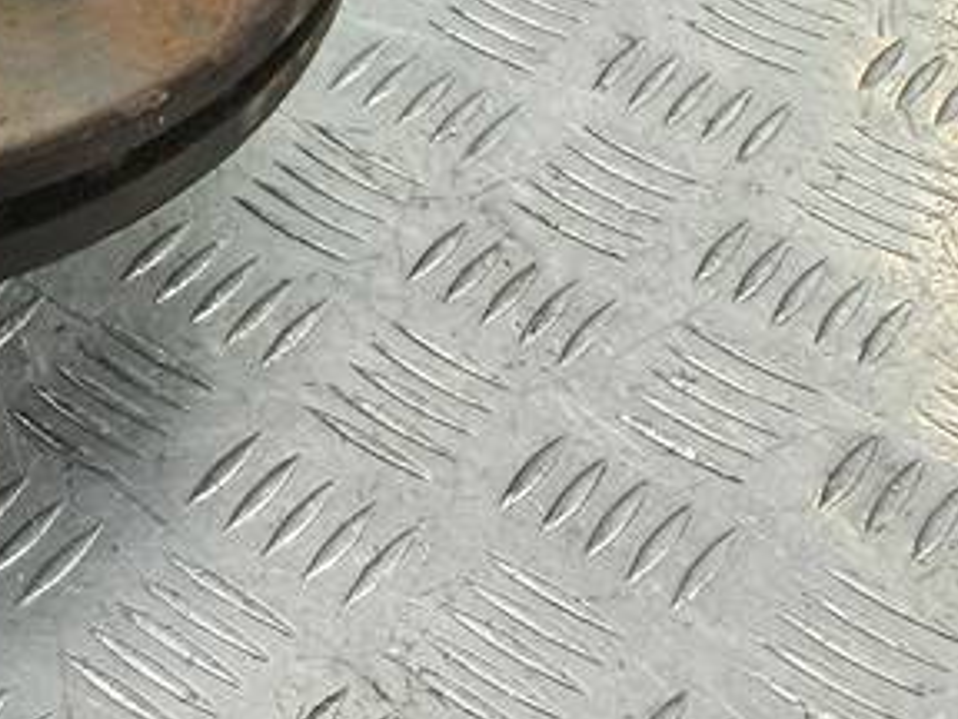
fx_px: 2463
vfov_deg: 15.7
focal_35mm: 89
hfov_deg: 18.7
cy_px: -230
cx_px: -582
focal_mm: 4.6
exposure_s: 1/50
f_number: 1.8
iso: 80
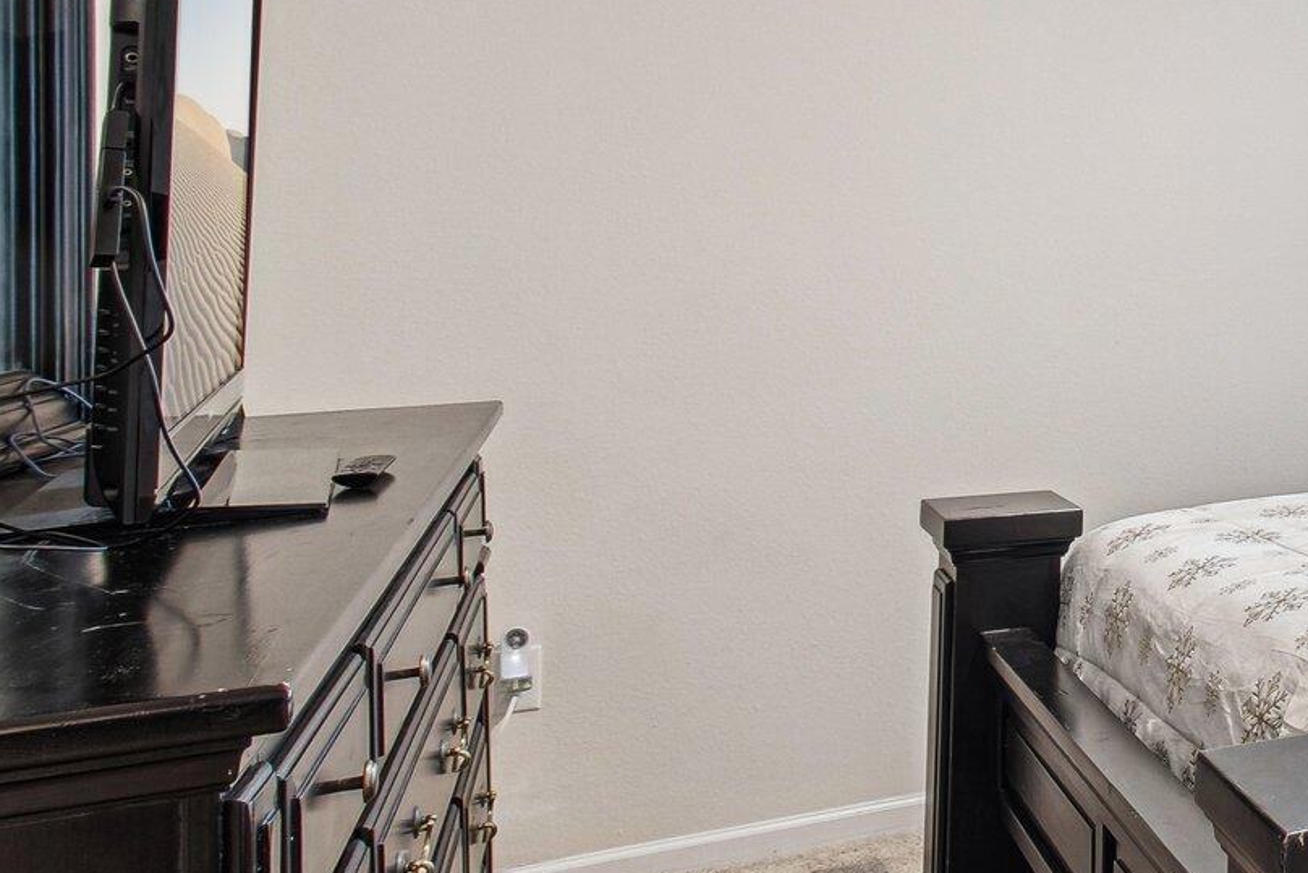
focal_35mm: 38
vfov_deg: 34.5
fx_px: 1381
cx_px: 1578
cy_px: 252
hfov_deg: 37.7
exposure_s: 1/3.33
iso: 400
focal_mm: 10
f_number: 8
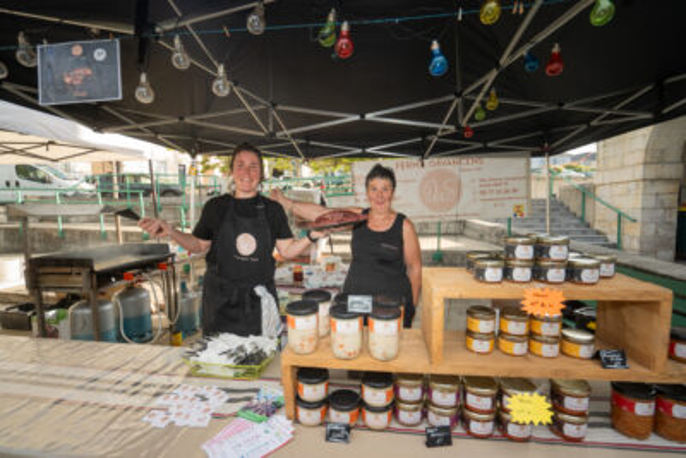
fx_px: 305
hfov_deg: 96.7
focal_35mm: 16
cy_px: 229
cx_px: 343
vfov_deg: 73.8
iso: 160
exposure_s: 1/250
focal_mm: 16
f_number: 4
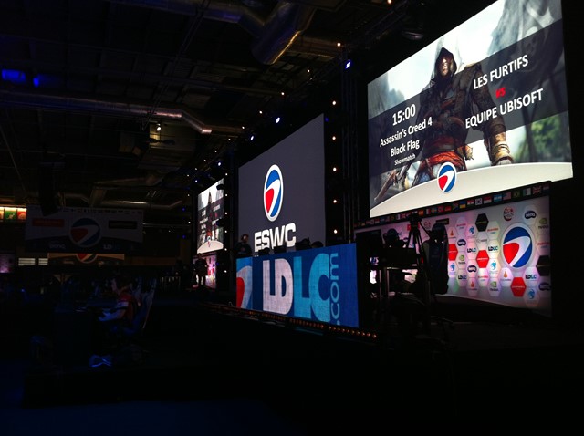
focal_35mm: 35
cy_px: 218
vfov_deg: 40.6
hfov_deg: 52.7
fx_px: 590
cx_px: 292
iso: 80
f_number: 2.8
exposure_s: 1/15
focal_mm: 3.85
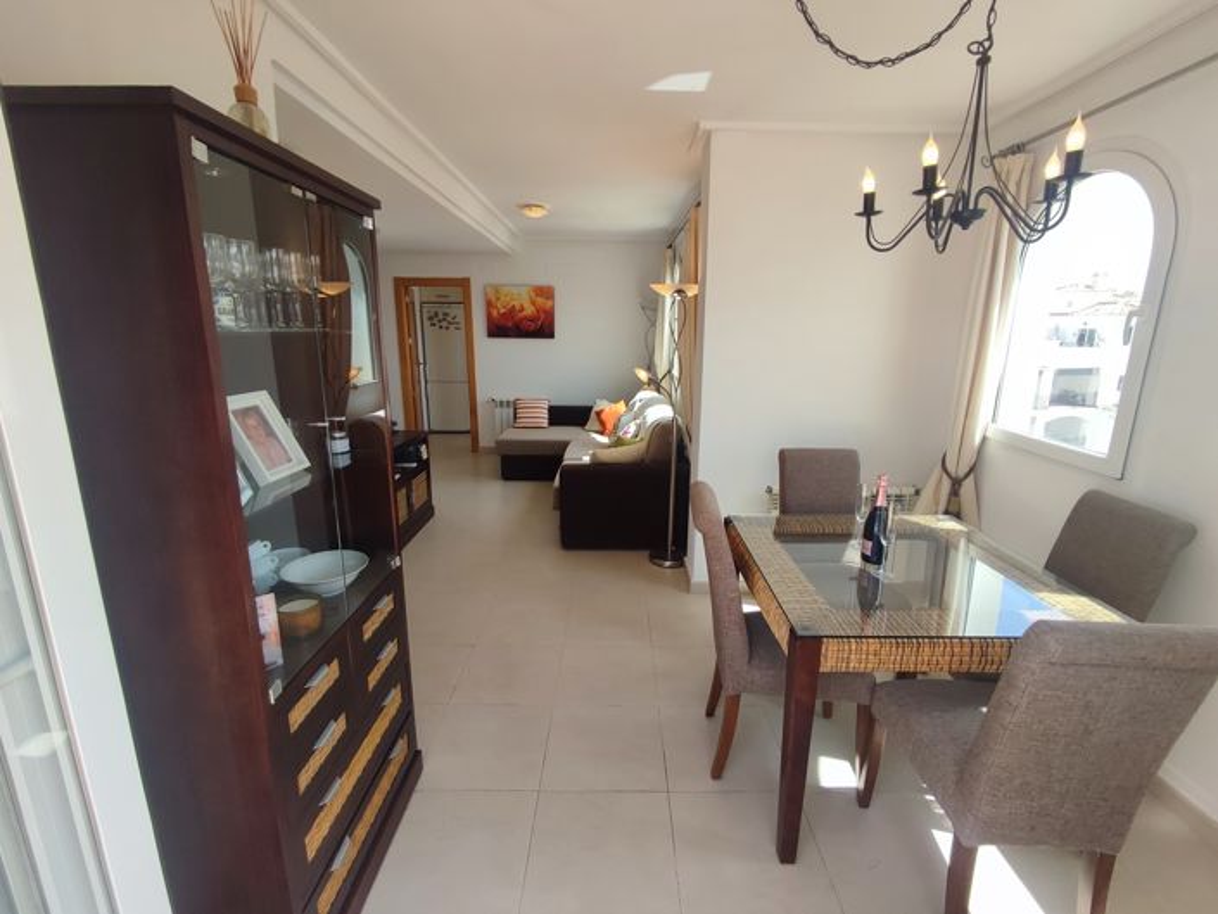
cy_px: 457
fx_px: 563
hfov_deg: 94.5
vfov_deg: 78.1
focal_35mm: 16
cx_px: 609
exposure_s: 1/310
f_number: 2.2
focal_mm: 1.65
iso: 50
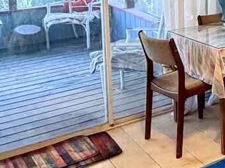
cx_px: 352
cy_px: -43
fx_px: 422
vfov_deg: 20.8
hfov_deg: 23.1
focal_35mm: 65
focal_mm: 2.22
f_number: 2.2
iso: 320
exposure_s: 1/60
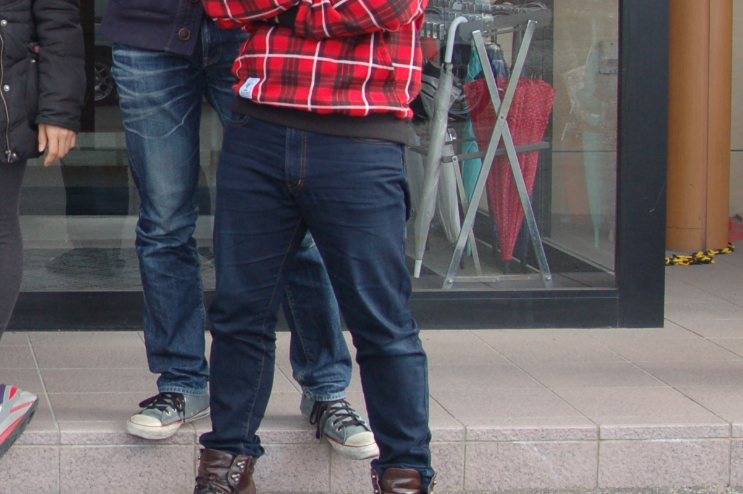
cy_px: 28
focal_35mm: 105
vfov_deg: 12.9
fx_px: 2165
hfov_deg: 18.3
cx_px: -179
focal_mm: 28
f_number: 5.6
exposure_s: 1/200
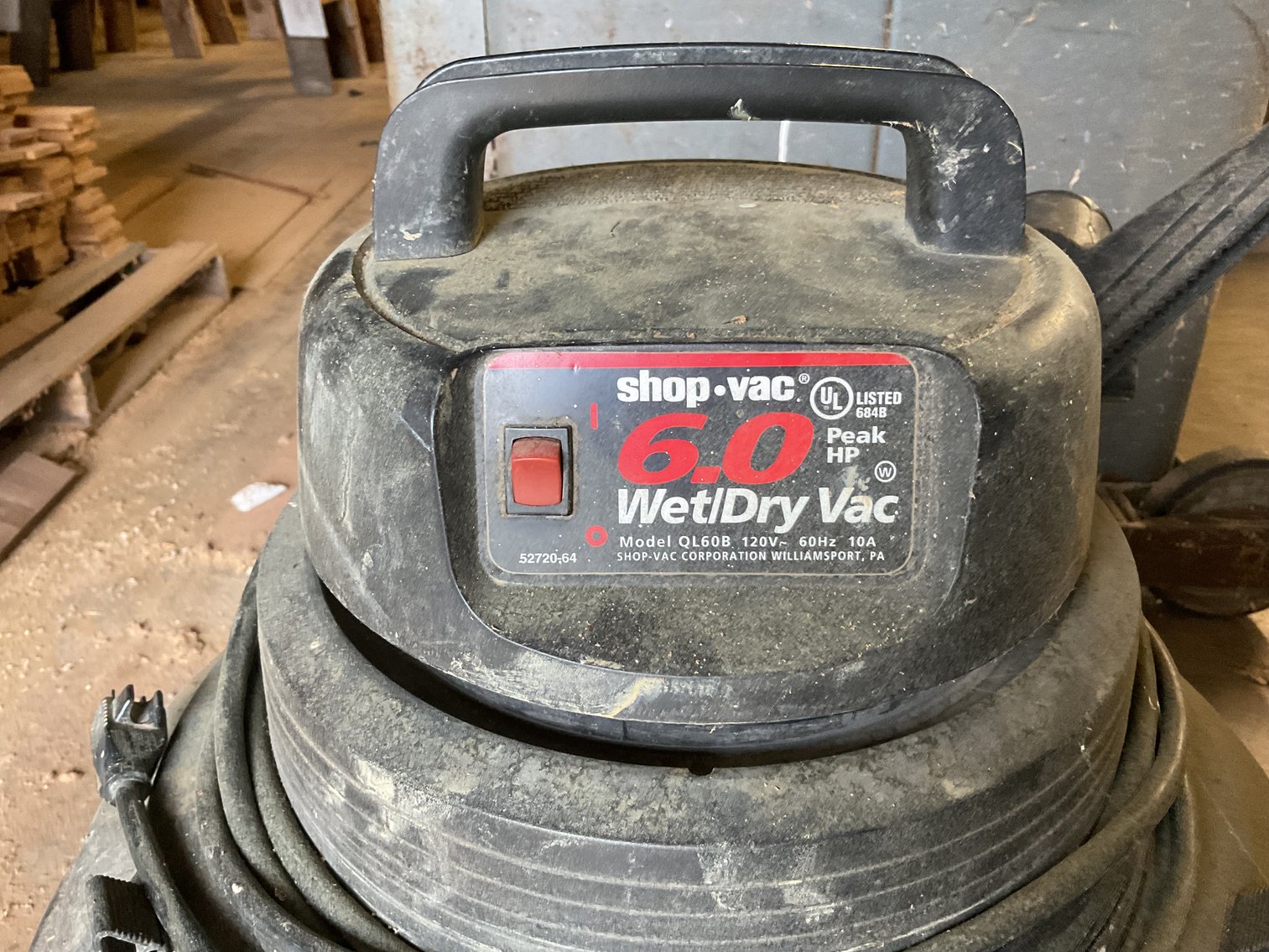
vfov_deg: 48.2
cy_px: 476
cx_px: 634
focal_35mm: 29
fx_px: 1063
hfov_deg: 61.7
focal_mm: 3
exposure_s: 1/60
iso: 250
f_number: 1.8
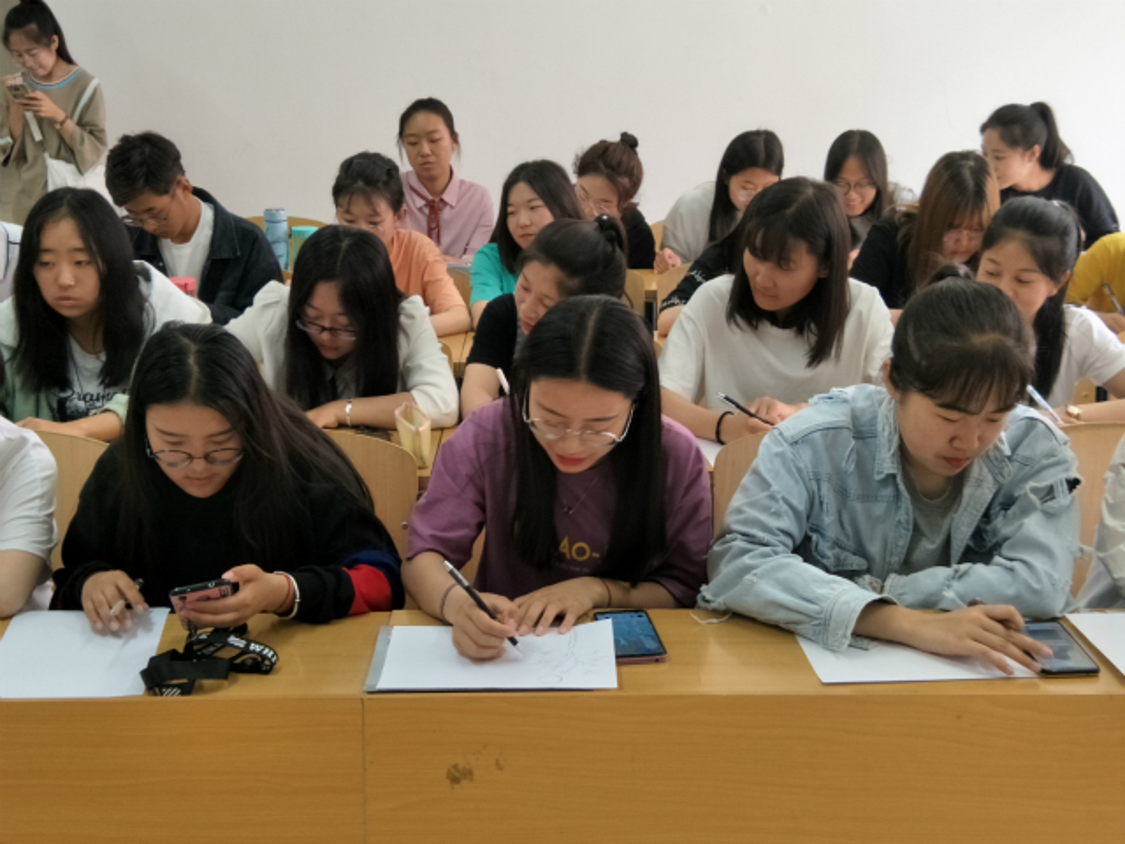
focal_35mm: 24
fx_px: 780
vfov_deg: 56.8
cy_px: 422
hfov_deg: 71.6
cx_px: 562
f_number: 1.7
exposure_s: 1/33
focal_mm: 4.1
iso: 183
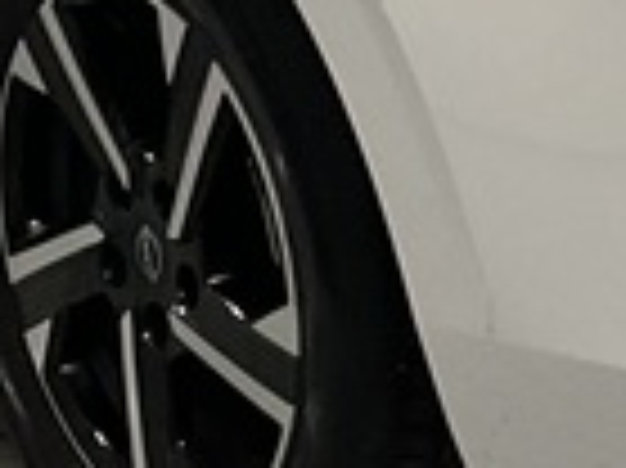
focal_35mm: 201
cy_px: -216
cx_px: 567
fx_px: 3632
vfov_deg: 7.3
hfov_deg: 9.8
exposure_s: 1/120
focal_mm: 3
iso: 64
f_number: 1.8
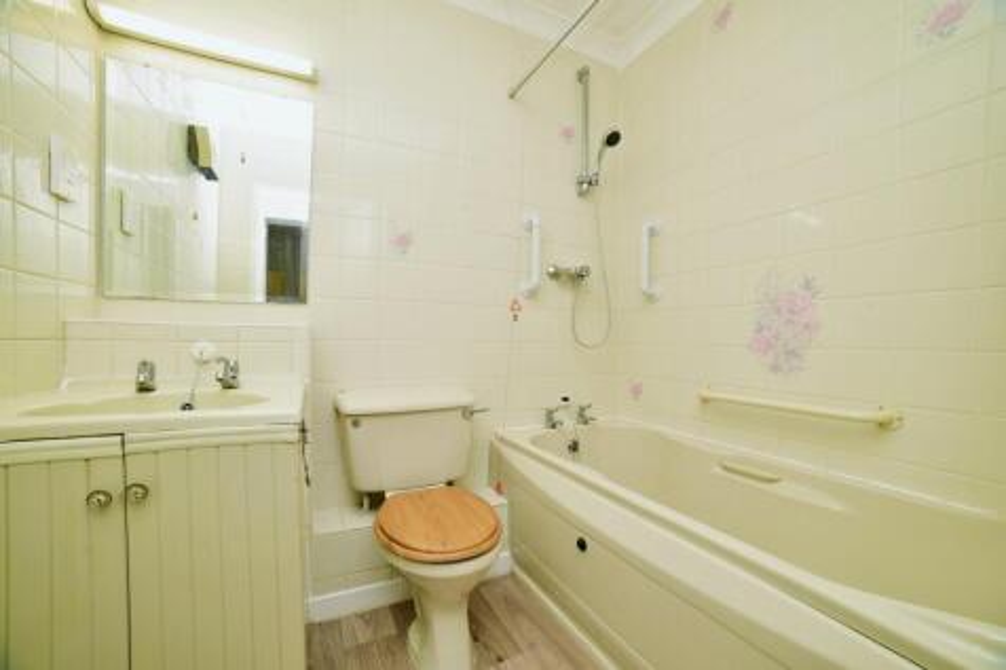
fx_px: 391
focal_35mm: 14
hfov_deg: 104.3
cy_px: 335
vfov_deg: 81.2
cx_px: 503
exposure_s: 1/3
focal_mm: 14
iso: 125
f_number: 8
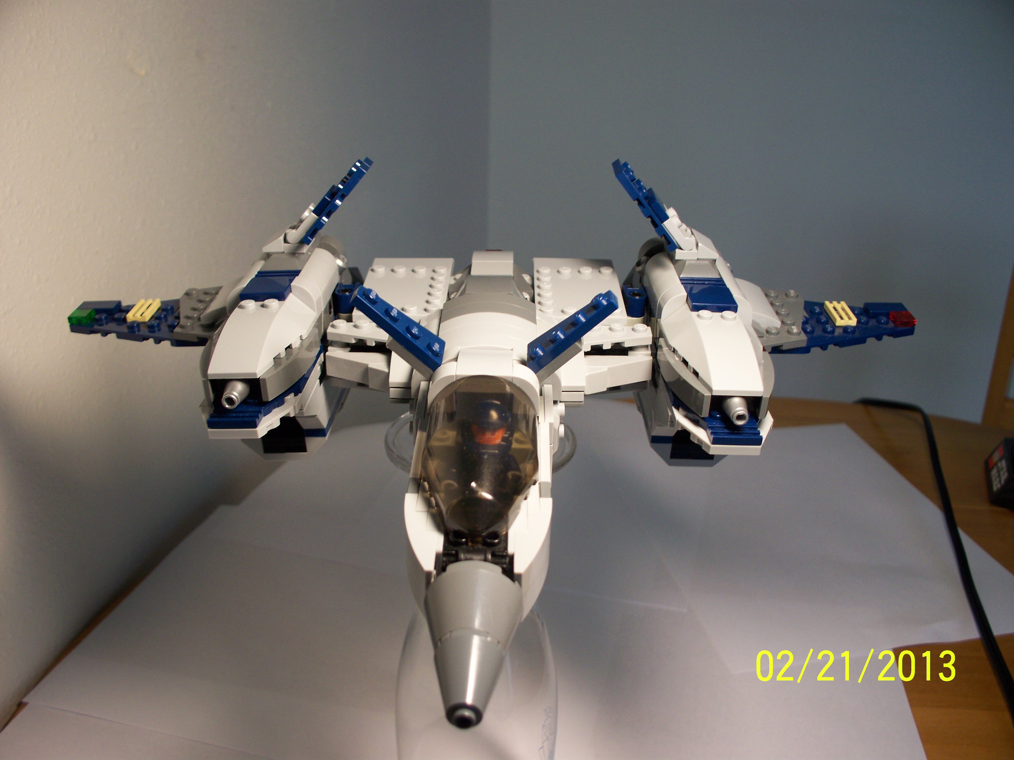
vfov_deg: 39.7
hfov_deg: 51.4
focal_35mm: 36
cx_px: 507
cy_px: 380
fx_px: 1055
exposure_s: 1/60
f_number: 2.8
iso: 100
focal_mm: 7.54
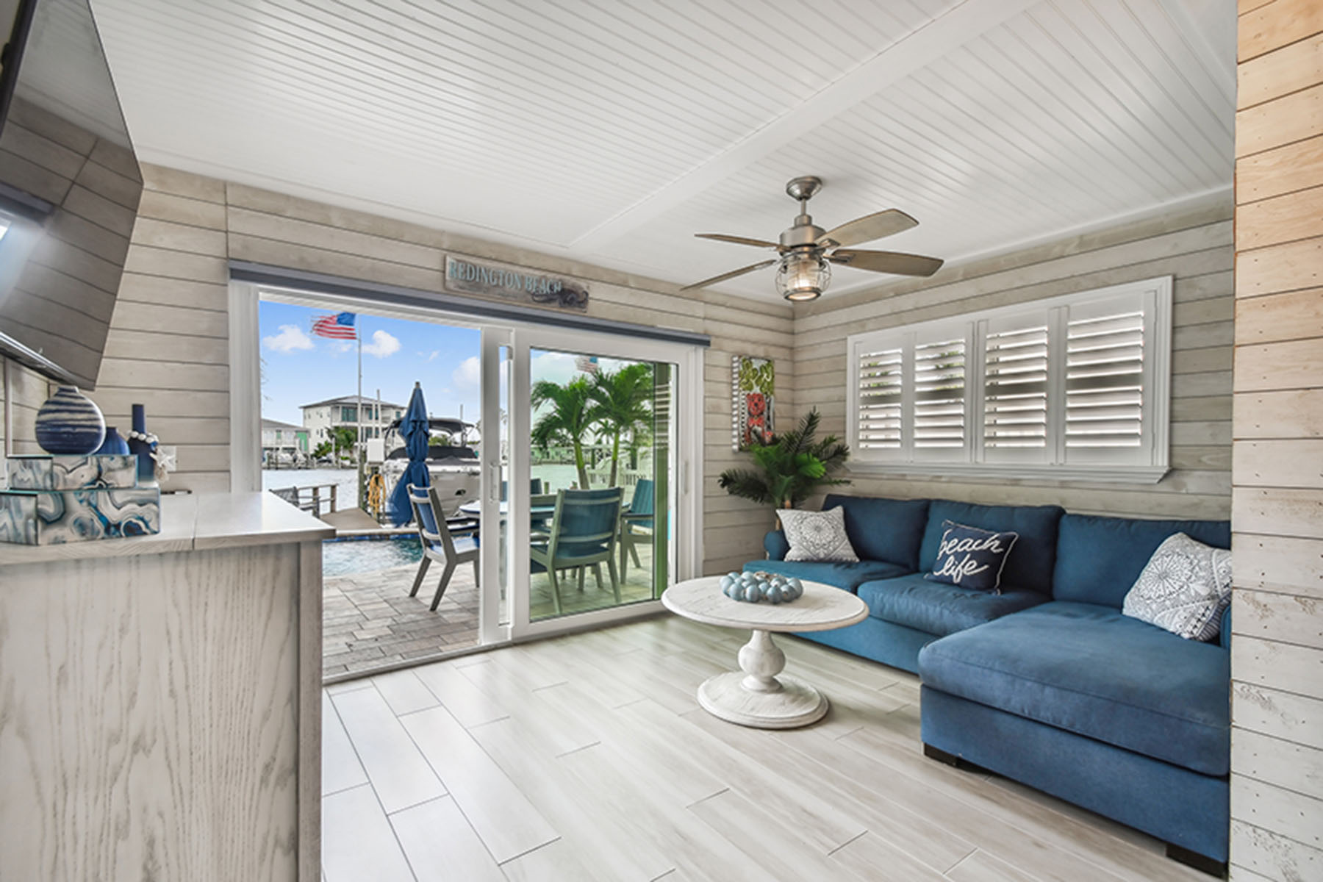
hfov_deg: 100.4
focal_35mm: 15
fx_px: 551
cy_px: 441
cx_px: 662
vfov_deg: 77.3
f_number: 7.1
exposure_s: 1/160
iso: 100
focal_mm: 10
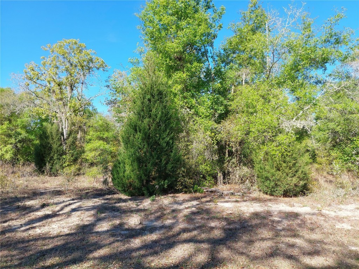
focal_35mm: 24
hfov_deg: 71.6
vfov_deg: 56.8
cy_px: 134
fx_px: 249
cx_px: 180
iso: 40
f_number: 1.8
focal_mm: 5.23
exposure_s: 1/687
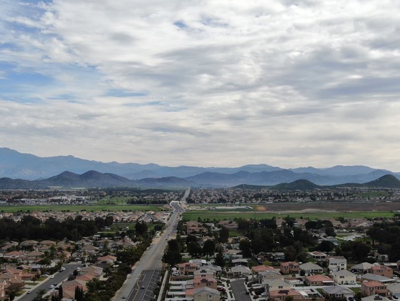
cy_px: 194
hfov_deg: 36.3
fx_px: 601
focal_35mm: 52
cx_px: 279
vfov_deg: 27.9
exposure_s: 1/1250
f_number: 3.1
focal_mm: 5.33
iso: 100
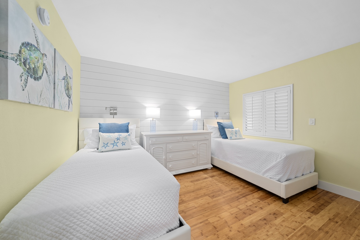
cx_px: 180
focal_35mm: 13
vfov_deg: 85.5
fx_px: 130
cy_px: 120
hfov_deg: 108.3
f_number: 10
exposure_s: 1.3
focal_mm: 13
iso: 160
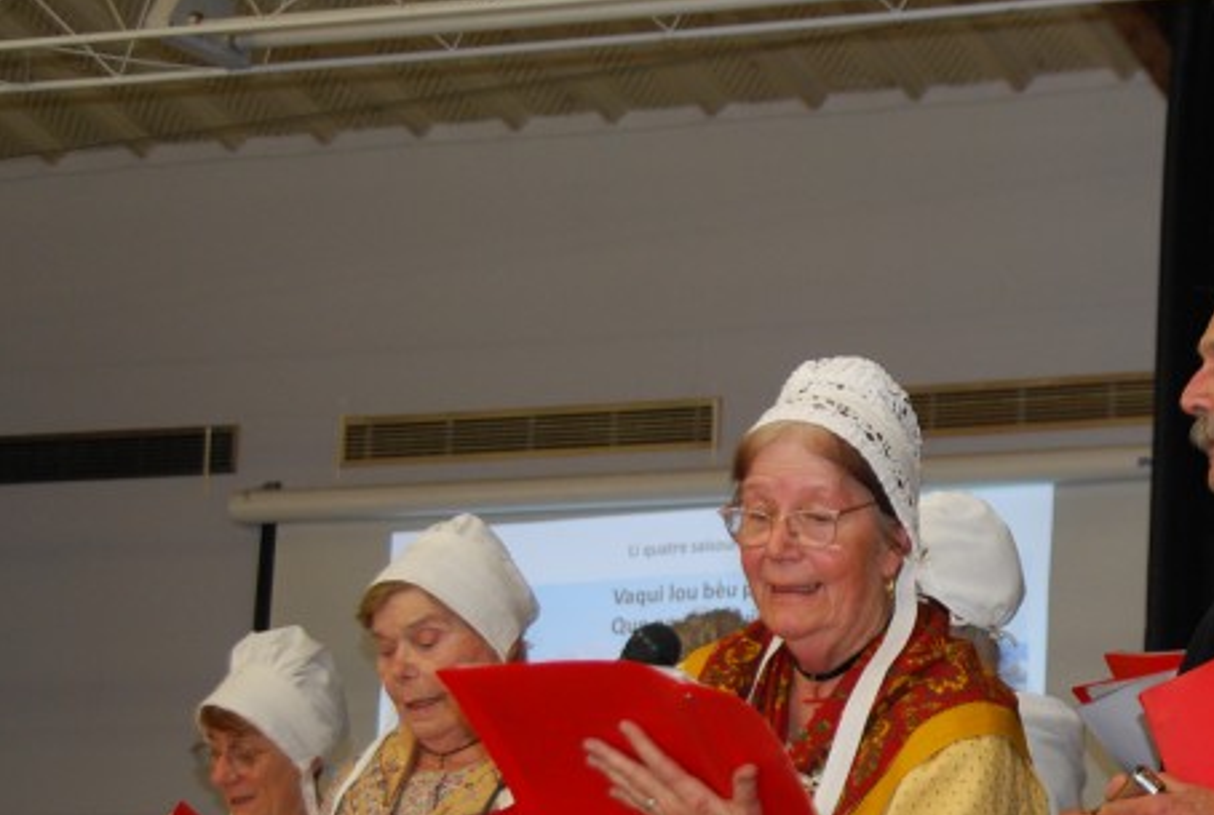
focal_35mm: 124
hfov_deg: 16.3
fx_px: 4191
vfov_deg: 11.1
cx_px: 1012
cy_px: 660
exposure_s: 1/60
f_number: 4.5
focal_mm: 42
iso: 400
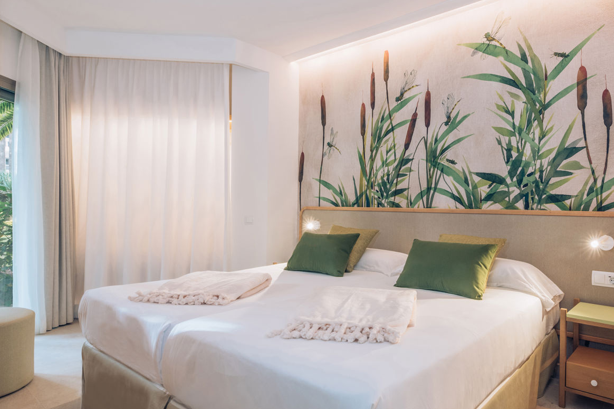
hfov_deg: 77.3
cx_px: 380
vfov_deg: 57.2
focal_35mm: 22
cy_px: 212
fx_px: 375
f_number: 16
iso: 400
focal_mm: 16
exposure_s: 1/3
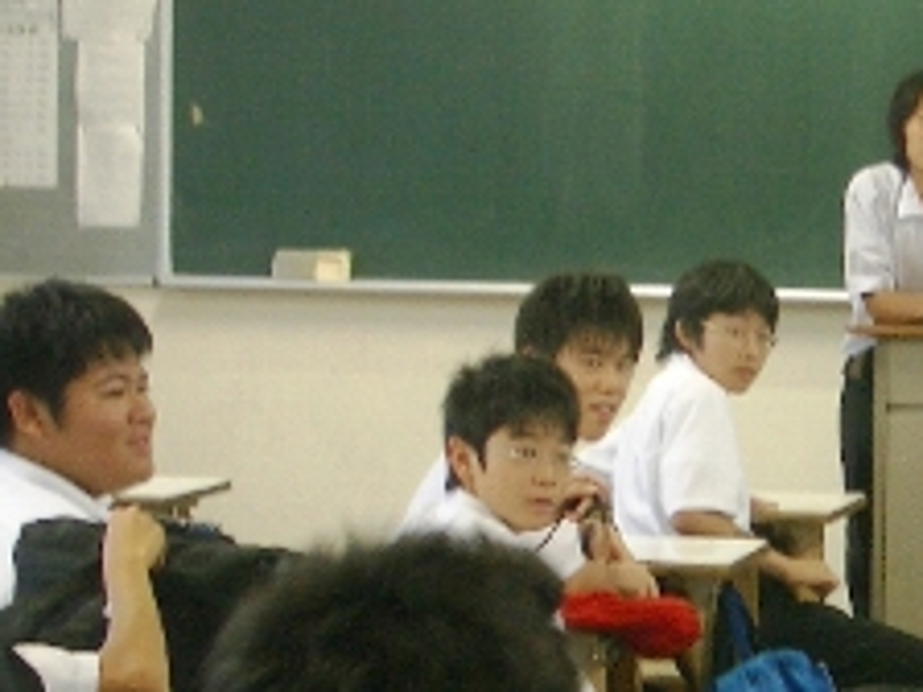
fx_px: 3733
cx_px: 923
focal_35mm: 140
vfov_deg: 10.6
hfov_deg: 13.9
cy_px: 560
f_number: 3.1
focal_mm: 8.2
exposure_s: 1/20
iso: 100
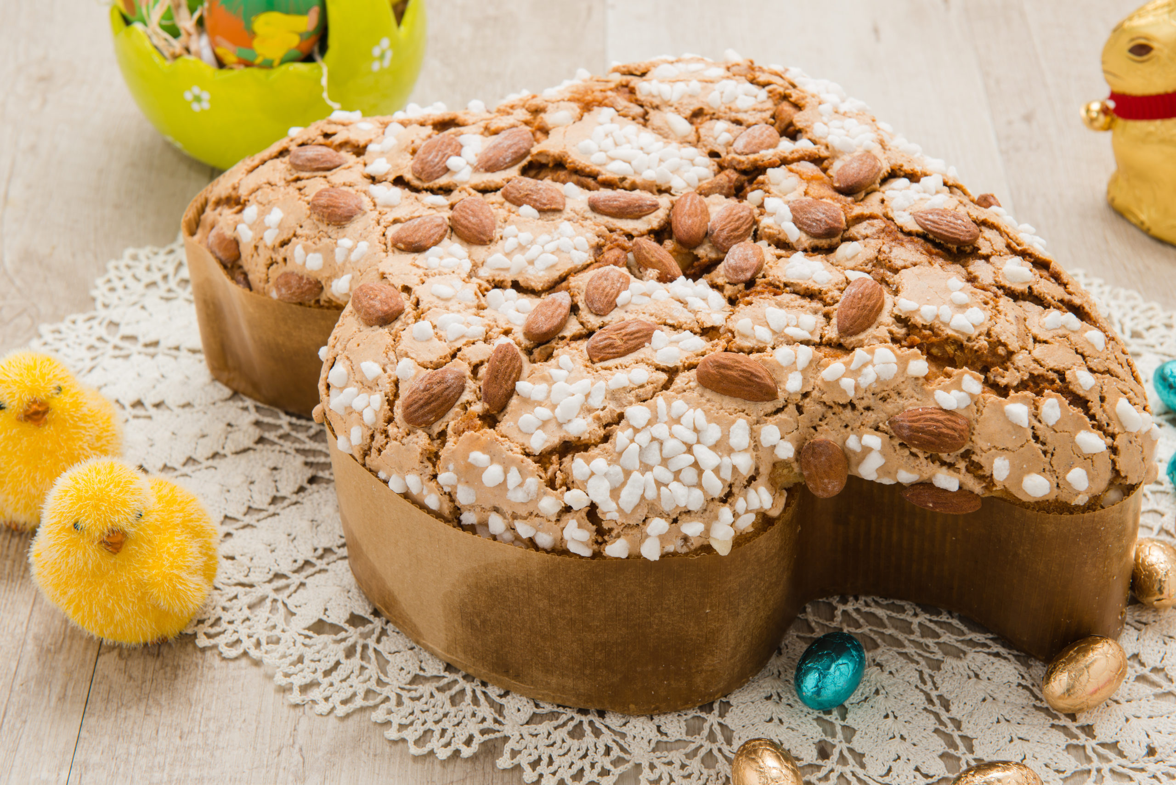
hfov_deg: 28.8
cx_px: 588
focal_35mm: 70
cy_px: 392
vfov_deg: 19.5
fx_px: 2287
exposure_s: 1/250
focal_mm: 70
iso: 160
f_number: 11
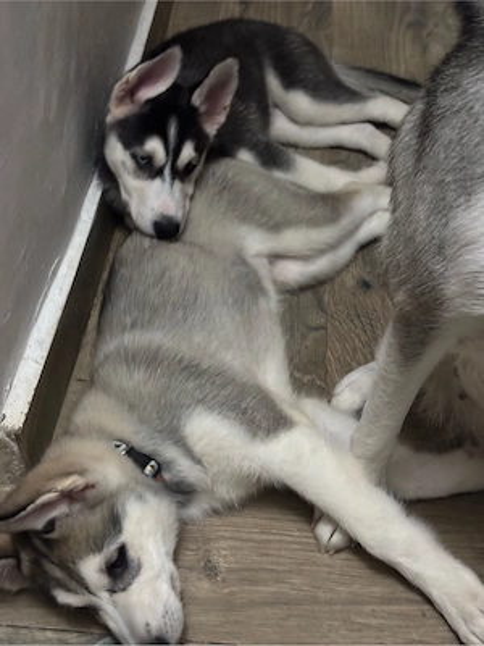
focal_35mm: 52
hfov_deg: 28.0
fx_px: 969
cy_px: 323
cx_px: 242
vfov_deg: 36.8
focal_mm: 5.96
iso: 400
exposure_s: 1/20
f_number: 1.6
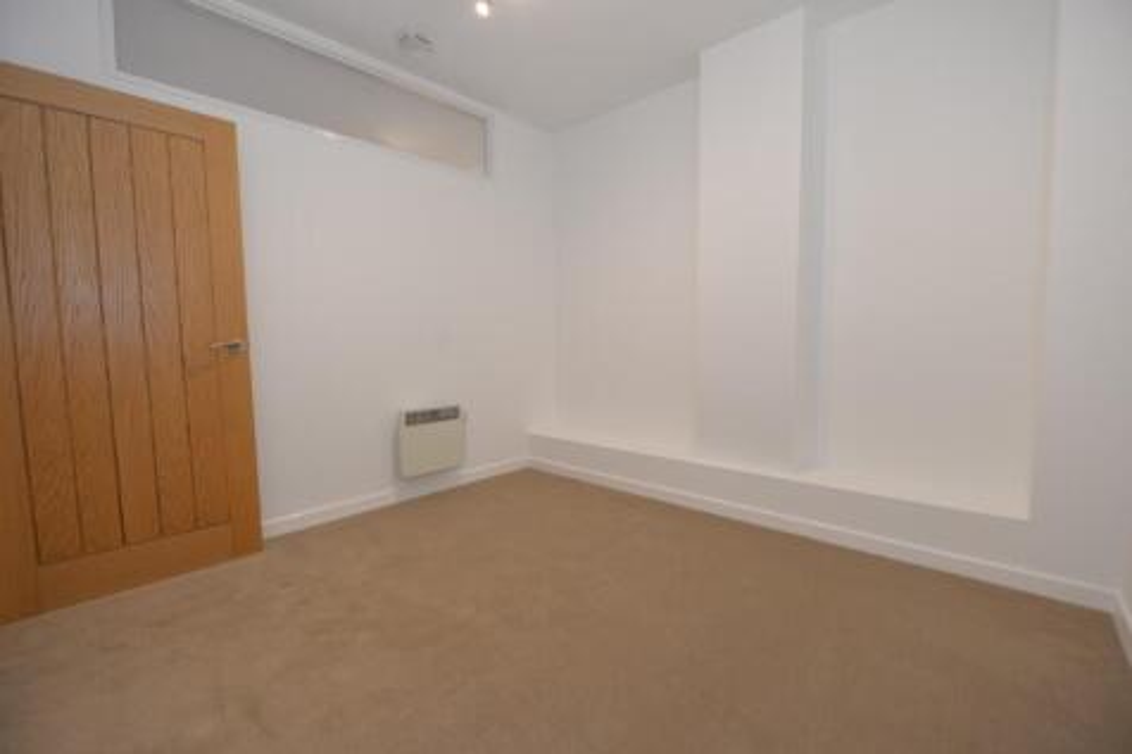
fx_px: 440
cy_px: 377
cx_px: 566
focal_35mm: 14
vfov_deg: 81.2
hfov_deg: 104.3
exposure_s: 1/60
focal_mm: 14
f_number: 4
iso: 450
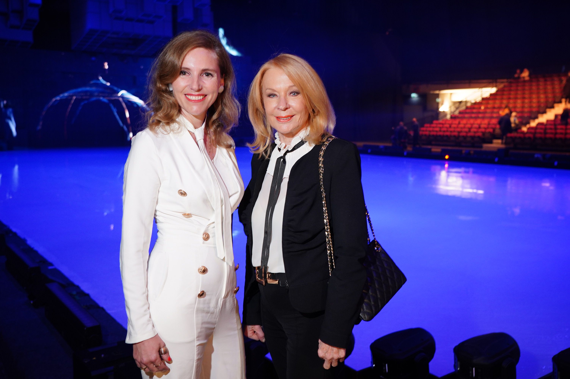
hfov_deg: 55.8
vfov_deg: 38.8
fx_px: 538
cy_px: 190
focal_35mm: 34
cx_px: 285
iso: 2000
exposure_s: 1/40
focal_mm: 34
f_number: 4
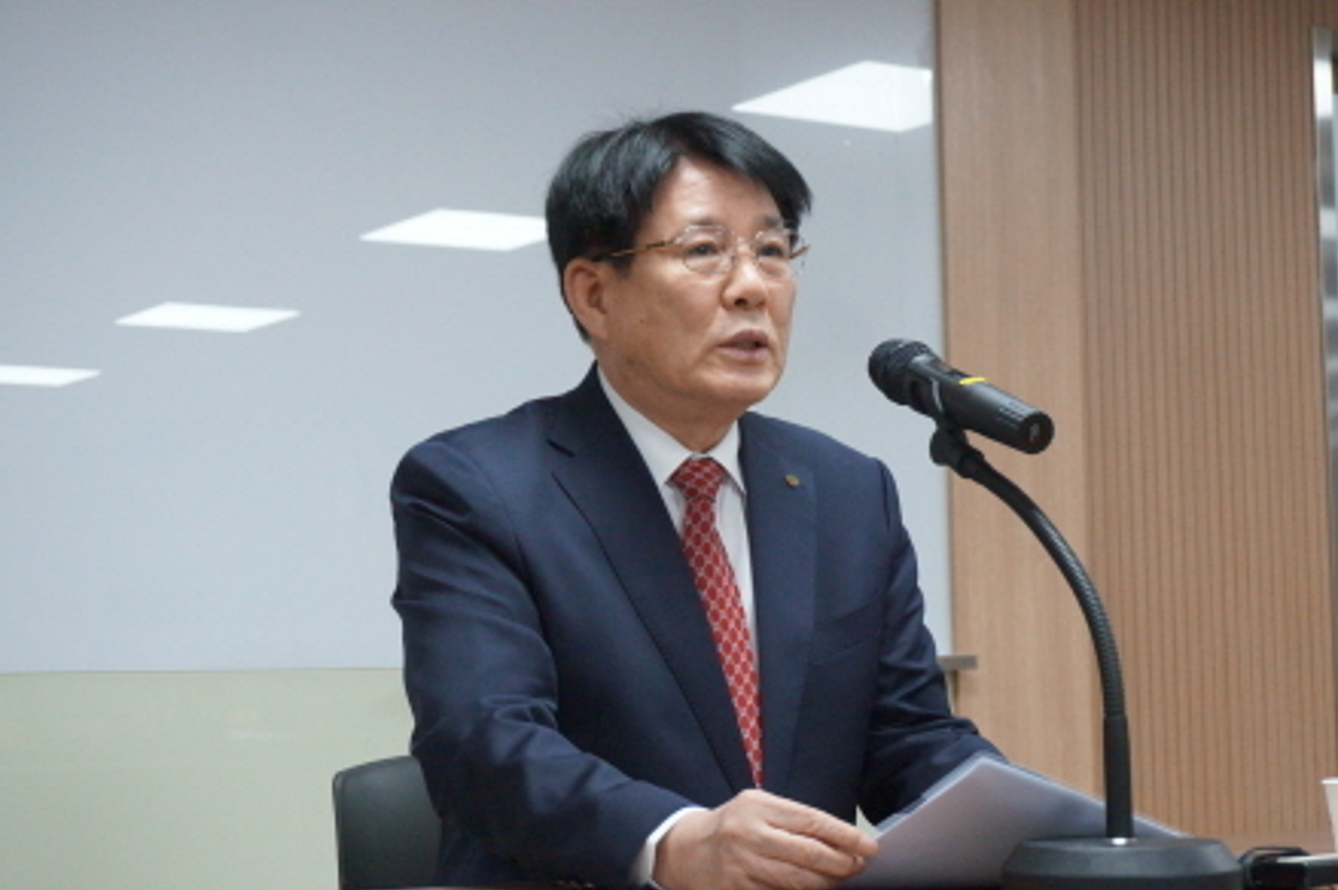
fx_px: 2472
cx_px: 713
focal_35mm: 67
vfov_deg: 20.4
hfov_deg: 30.3
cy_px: 488
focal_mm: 39
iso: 3200
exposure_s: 1/125
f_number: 5.6
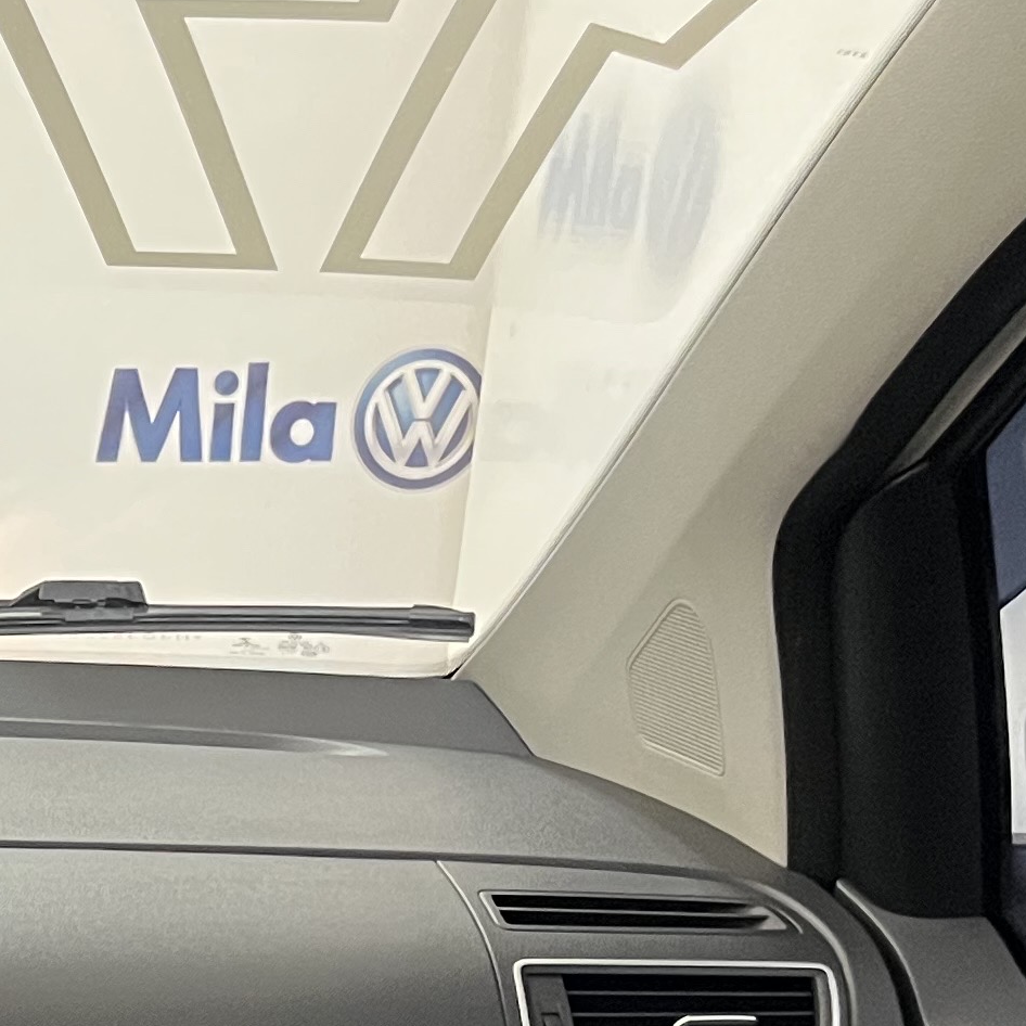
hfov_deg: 15.9
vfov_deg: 16.3
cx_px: -626
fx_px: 3286
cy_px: 1515
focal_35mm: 98
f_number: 1.6
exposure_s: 1/30
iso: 500
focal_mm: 5.1
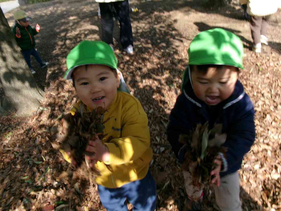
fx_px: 227
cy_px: 106
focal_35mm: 28
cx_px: 140
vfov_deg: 49.7
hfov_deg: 63.4
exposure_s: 1/38
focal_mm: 5.1
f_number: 10.8
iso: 100
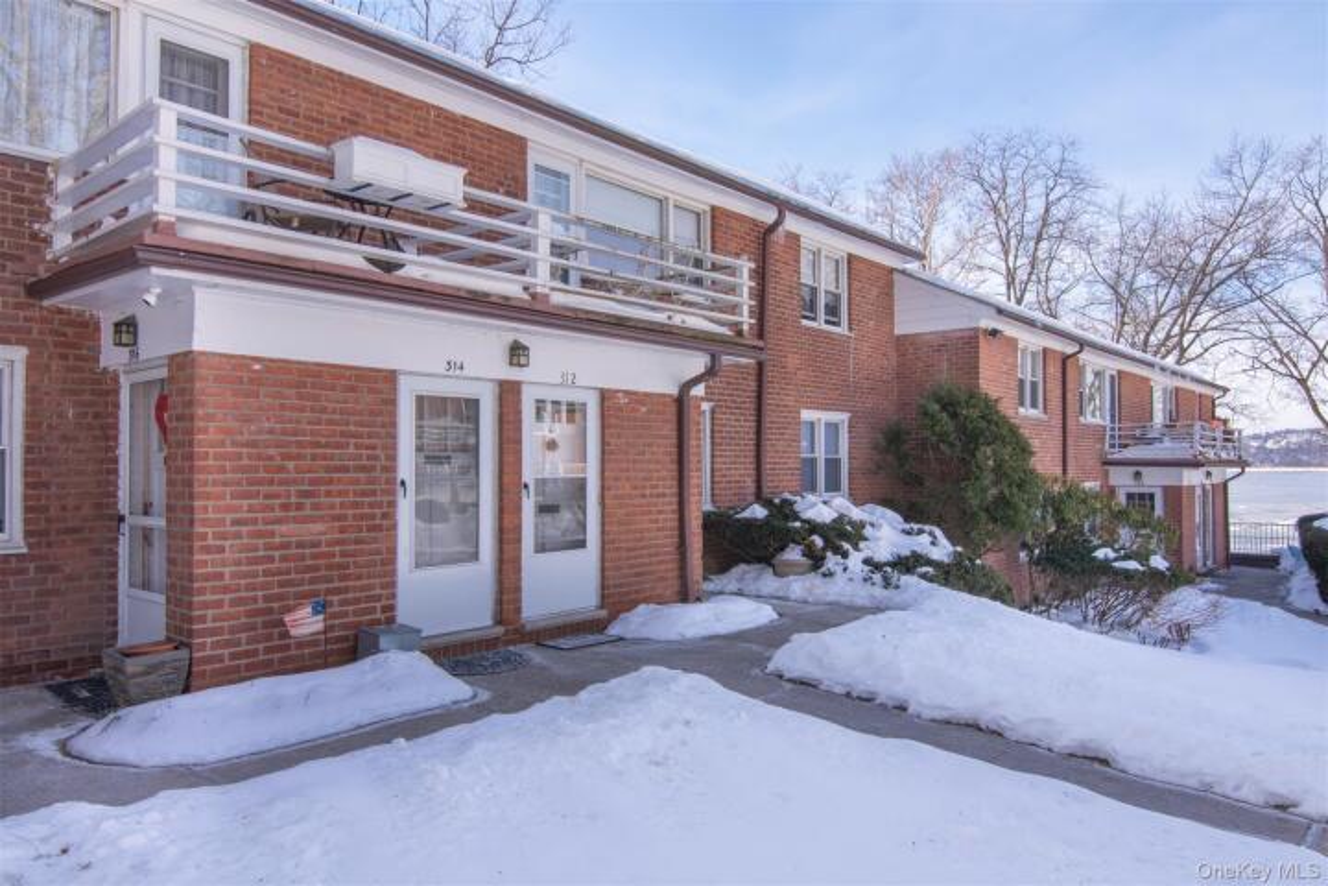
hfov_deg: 73.7
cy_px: 443
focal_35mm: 24
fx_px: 885
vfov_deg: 53.1
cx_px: 664
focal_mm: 16
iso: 640
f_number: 16
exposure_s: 1/160
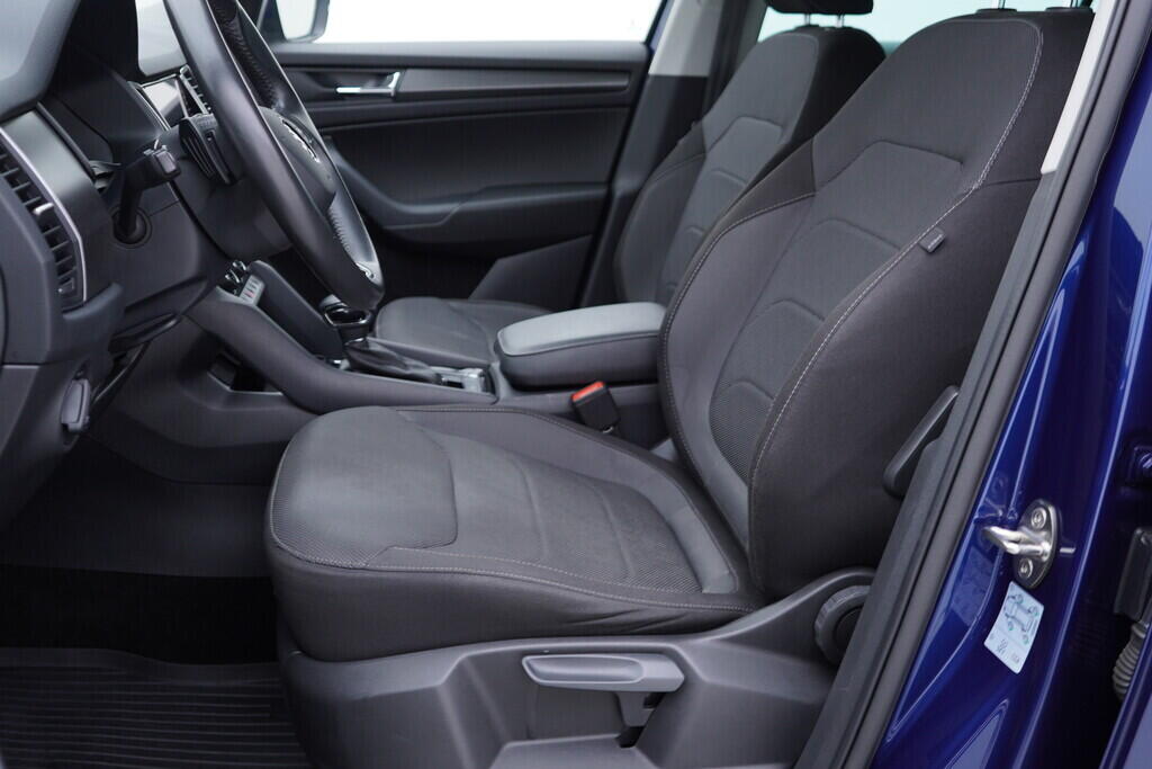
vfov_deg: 36.9
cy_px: 384
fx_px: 1152
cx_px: 576
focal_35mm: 36
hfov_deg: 53.1
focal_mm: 24
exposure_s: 1/40
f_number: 2.8
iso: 125
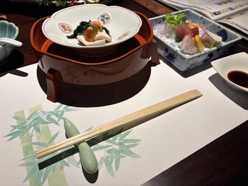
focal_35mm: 26
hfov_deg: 67.3
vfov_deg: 53.1
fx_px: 186
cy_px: 93
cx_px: 124
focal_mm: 5.96
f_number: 1.6
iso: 125
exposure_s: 1/50
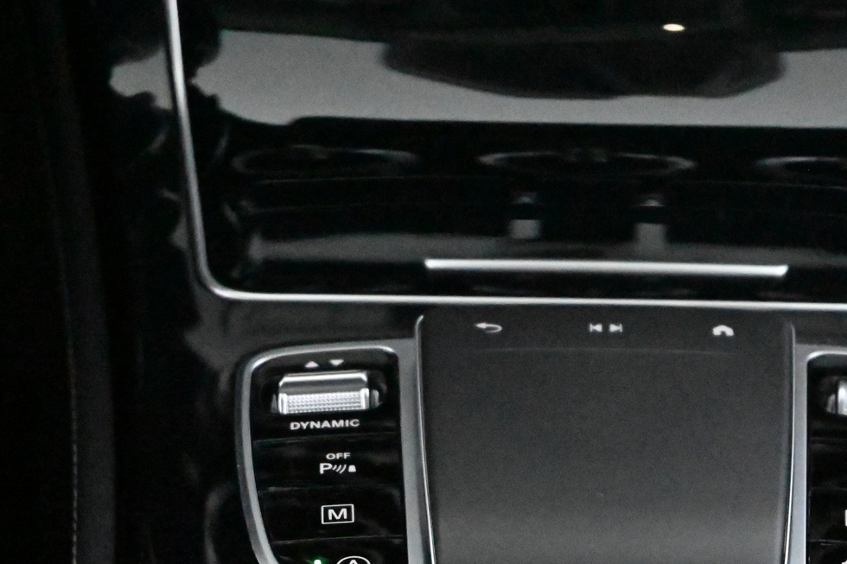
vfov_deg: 11.0
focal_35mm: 124
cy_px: 450
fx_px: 2917
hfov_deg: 16.5
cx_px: 602
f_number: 6.3
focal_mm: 50
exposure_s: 1/80
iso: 36000
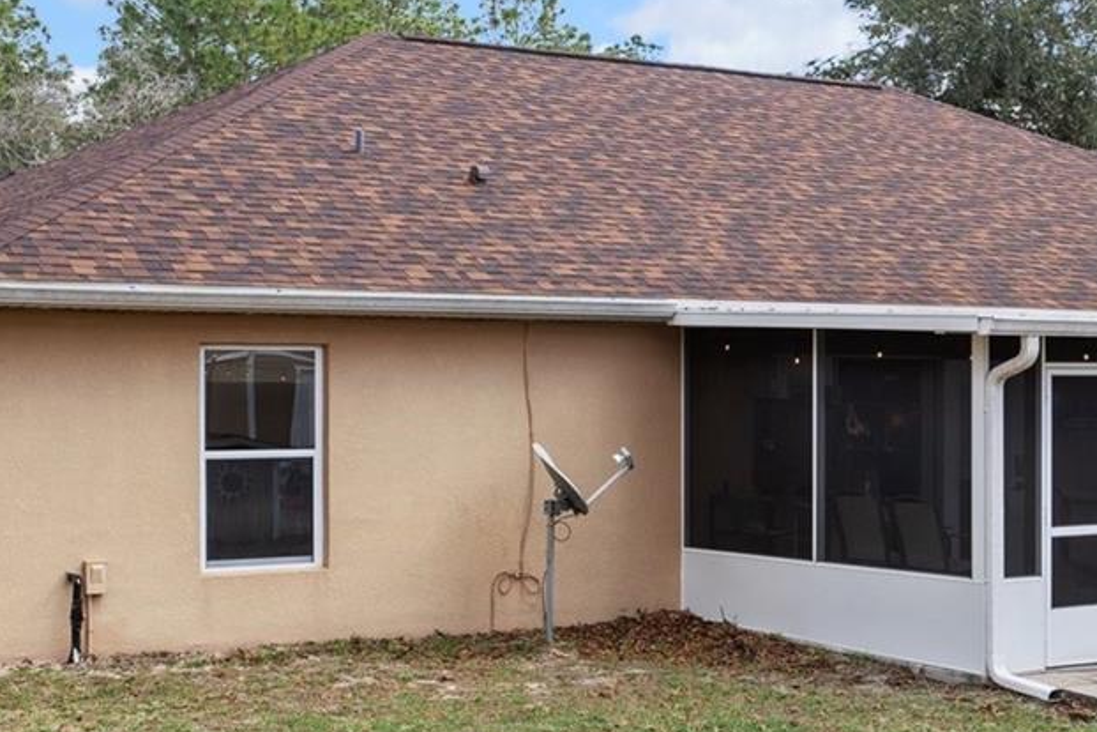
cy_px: 423
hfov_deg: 29.9
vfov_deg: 20.3
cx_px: 730
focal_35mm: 67
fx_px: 2041
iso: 320
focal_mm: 26
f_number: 8
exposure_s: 1/60
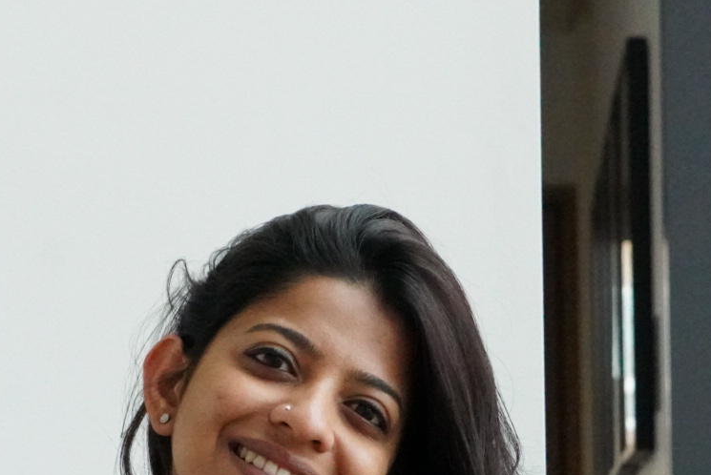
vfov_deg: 7.1
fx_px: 3797
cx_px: 274
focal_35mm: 192
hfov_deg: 10.7
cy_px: 461
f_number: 8
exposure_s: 1/2500
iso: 16000
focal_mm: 59
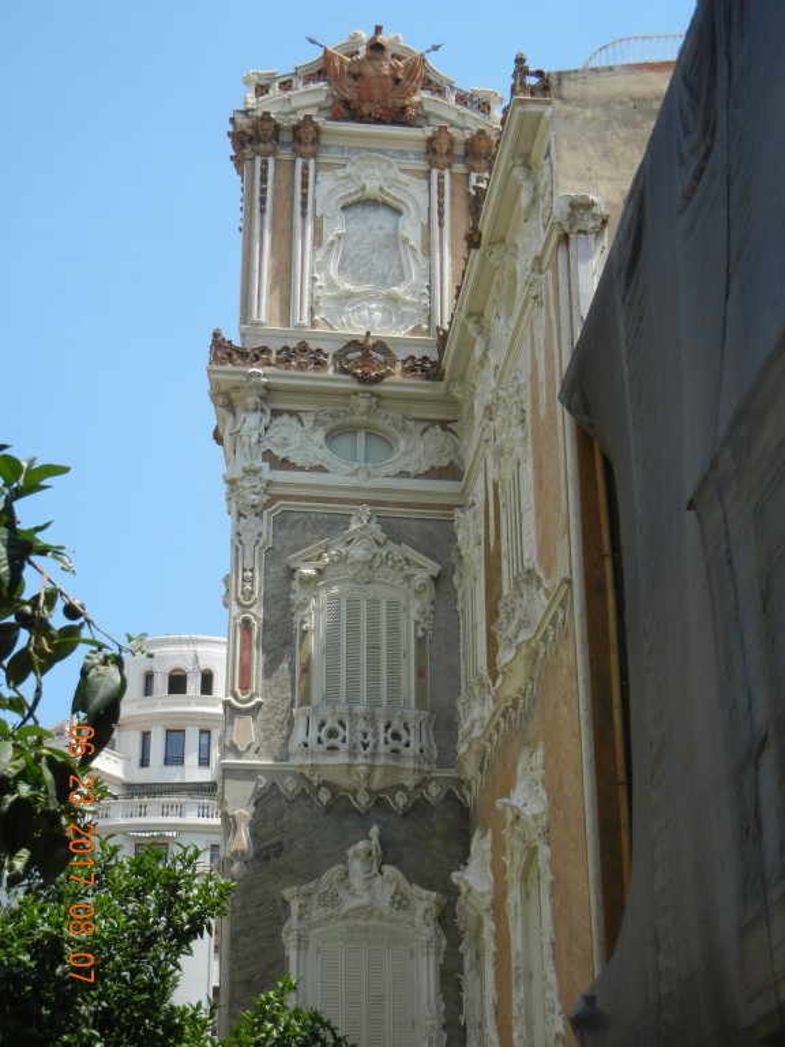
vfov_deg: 32.7
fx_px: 1784
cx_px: 392
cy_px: 524
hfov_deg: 24.8
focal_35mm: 59
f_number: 4
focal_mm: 10.6
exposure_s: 1/876
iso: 160
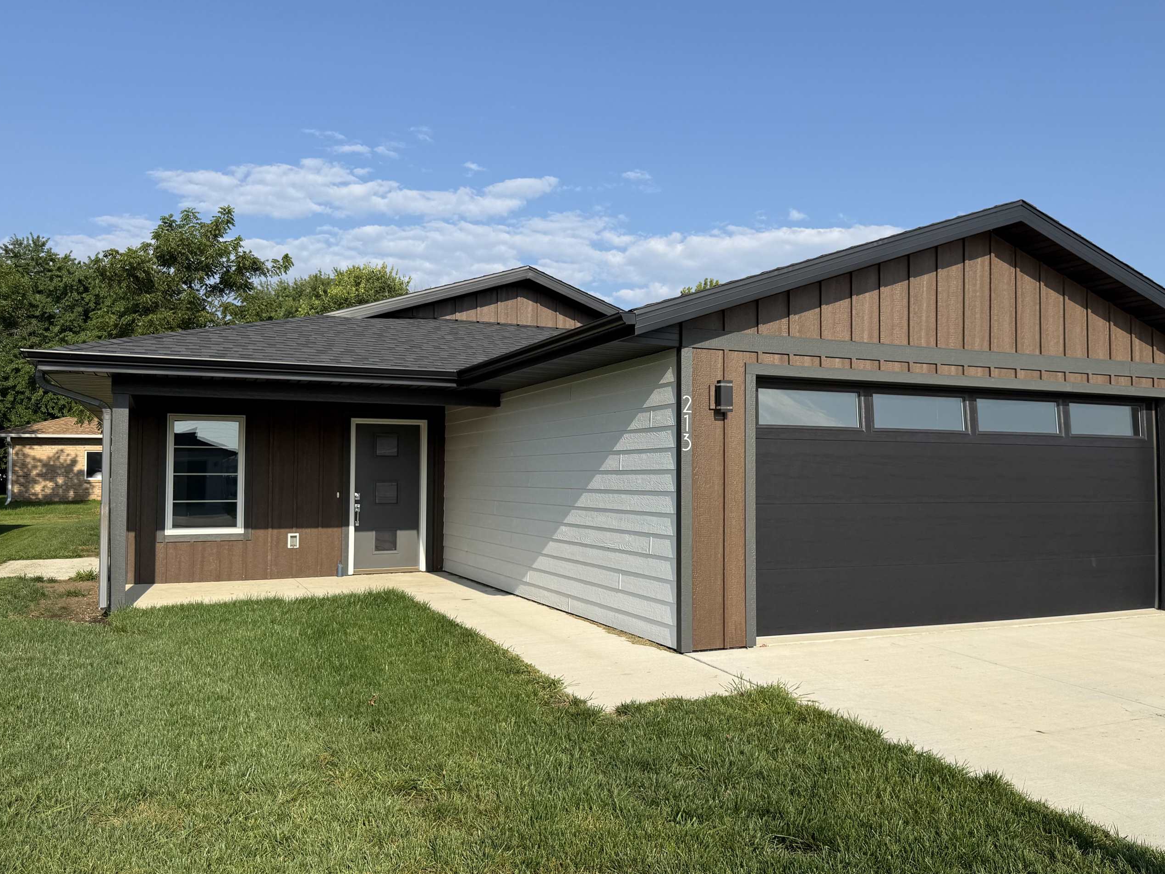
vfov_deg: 48.2
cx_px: 660
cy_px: 439
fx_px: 976
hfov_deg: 61.4
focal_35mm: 29
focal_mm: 6.76
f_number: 1.78
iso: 80
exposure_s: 1/4673
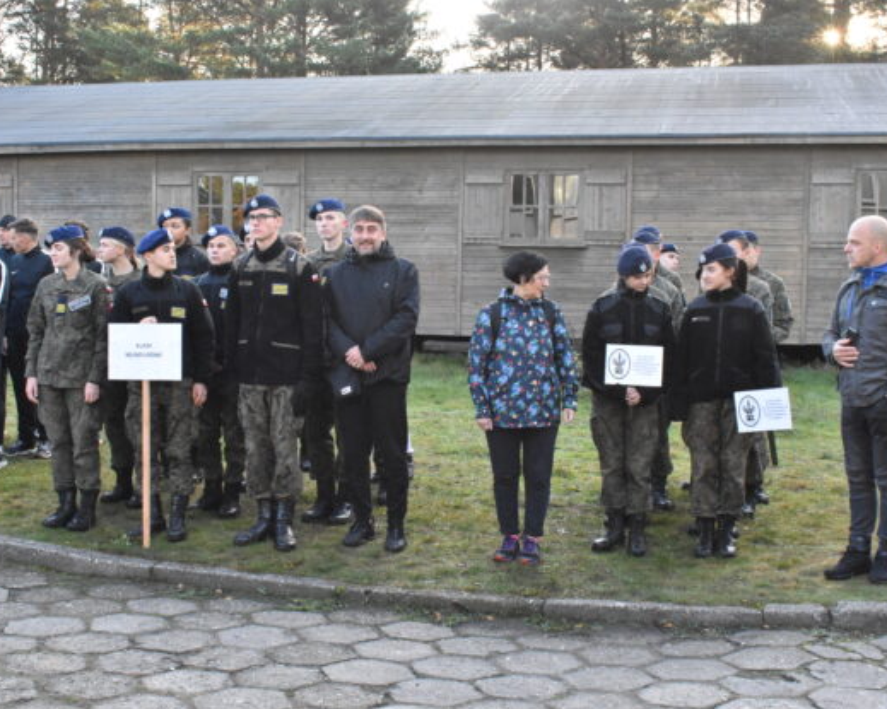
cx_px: 405
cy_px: 357
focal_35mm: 50
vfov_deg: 30.5
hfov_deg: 37.6
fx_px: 1301
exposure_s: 1/500
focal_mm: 29
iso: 6400
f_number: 11
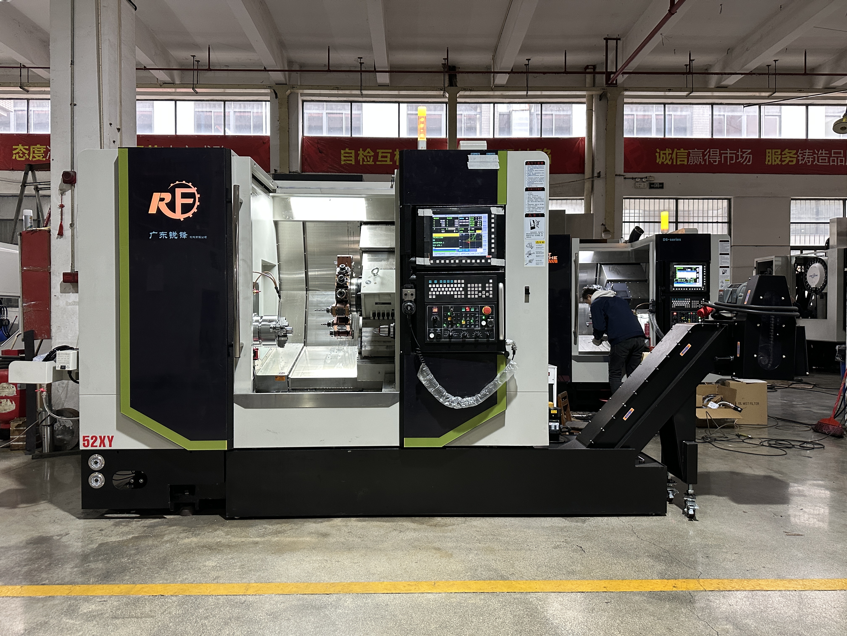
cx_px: 424
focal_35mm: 24
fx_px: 587
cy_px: 318
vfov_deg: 56.8
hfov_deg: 71.6
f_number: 1.78
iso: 320
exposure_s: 1/56
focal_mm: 6.86
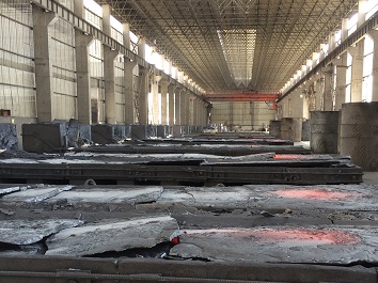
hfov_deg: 45.7
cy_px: 182
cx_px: 210
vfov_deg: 34.9
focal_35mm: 41
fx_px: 447
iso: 50
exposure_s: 1/60
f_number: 2.2
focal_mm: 4.15
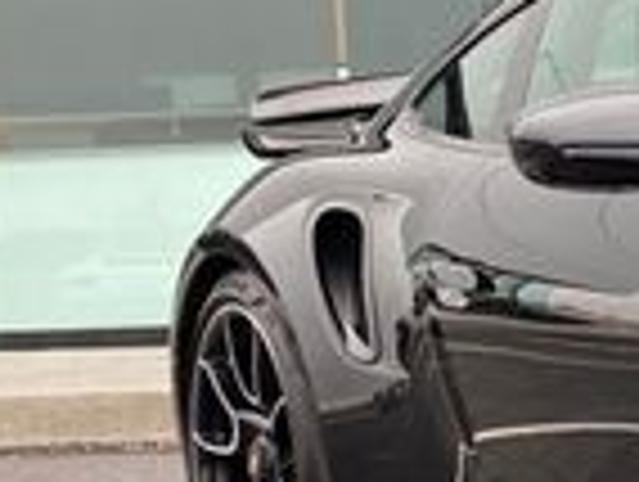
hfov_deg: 13.0
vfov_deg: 11.8
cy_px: 351
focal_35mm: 126
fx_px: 2330
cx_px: 1382
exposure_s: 1/121
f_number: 1.8
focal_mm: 3.99
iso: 50
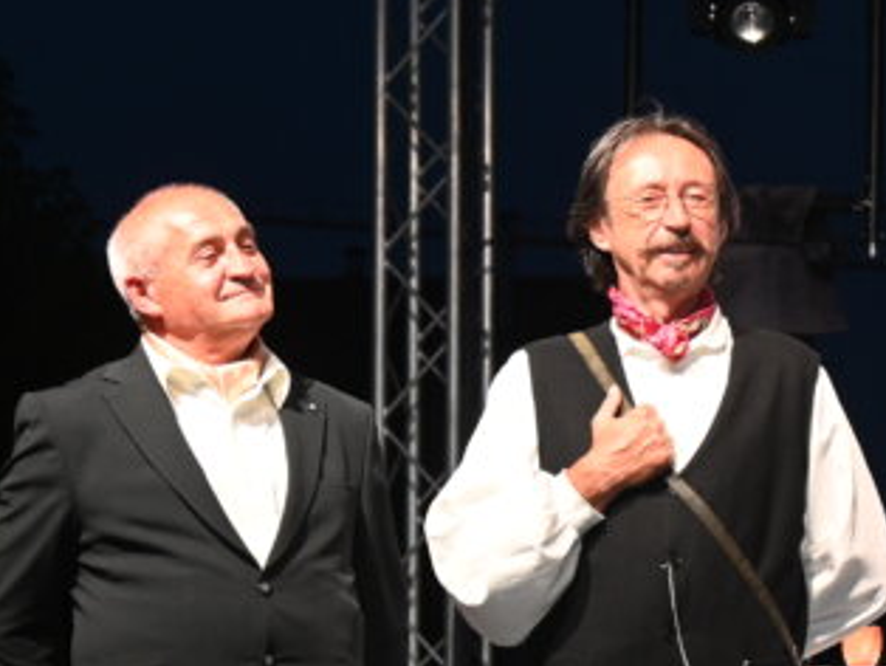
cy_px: 729
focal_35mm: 169
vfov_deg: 8.7
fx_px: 4329
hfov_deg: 11.3
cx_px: 1256
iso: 1000
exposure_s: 1/60
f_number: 5.6
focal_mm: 54
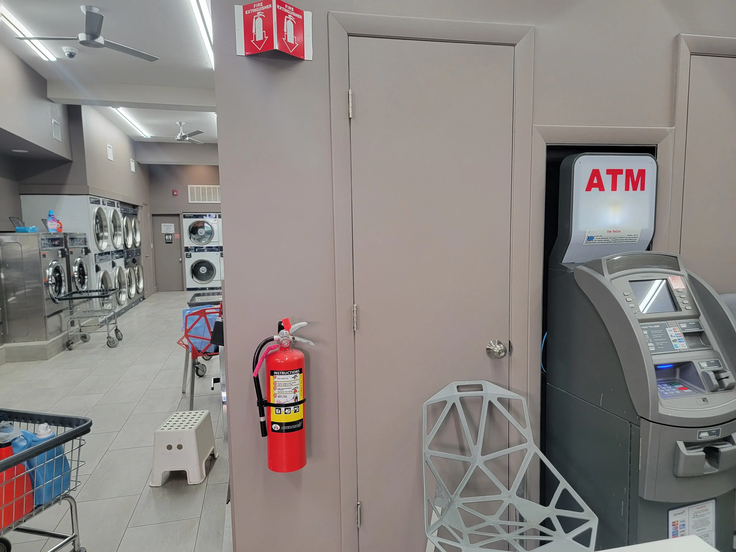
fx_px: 510
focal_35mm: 24
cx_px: 368
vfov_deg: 56.8
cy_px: 276
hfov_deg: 71.6
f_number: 1.8
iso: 160
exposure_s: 1/120
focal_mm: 6.7
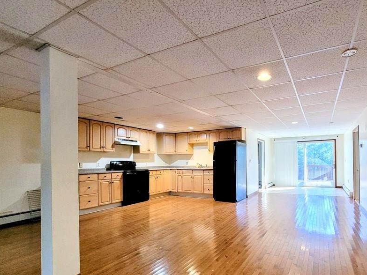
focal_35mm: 17
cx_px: 239
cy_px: 164
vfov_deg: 74.0
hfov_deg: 88.4
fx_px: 180
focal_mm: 1.74
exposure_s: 1/60
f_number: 2.2
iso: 400
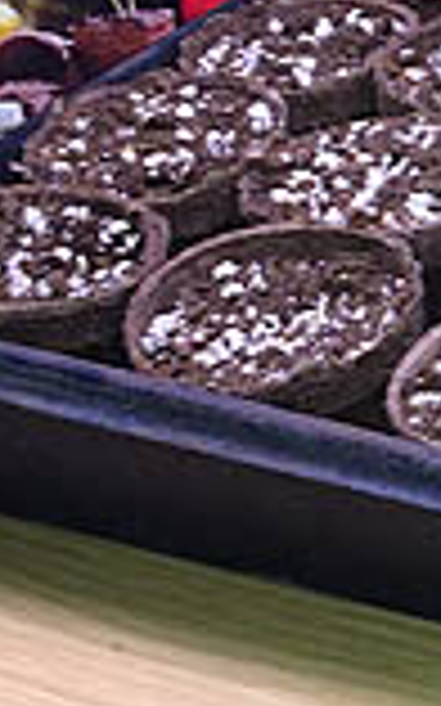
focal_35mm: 125
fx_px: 2406
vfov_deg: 16.7
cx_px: 1035
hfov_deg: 9.4
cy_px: 261
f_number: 2.2
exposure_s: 1/31
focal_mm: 4.15
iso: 32
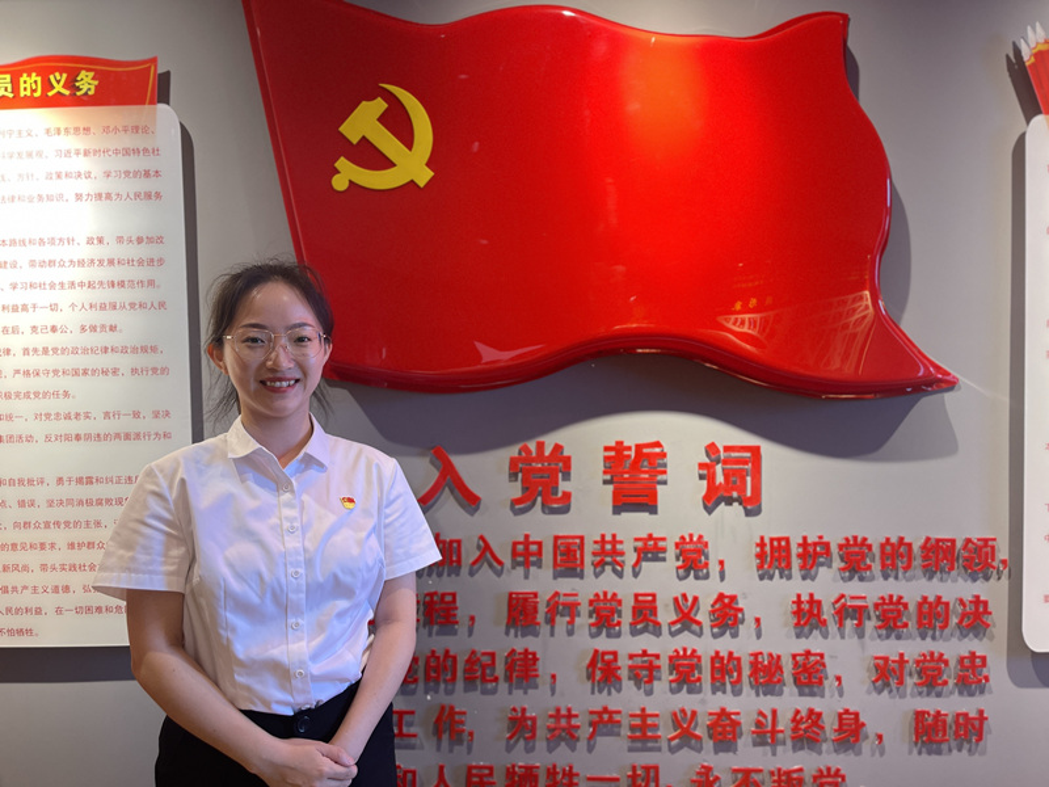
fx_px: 788
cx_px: 524
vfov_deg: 53.1
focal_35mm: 26
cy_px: 394
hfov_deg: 67.3
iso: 80
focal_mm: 5.1
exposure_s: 1/50
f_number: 1.6
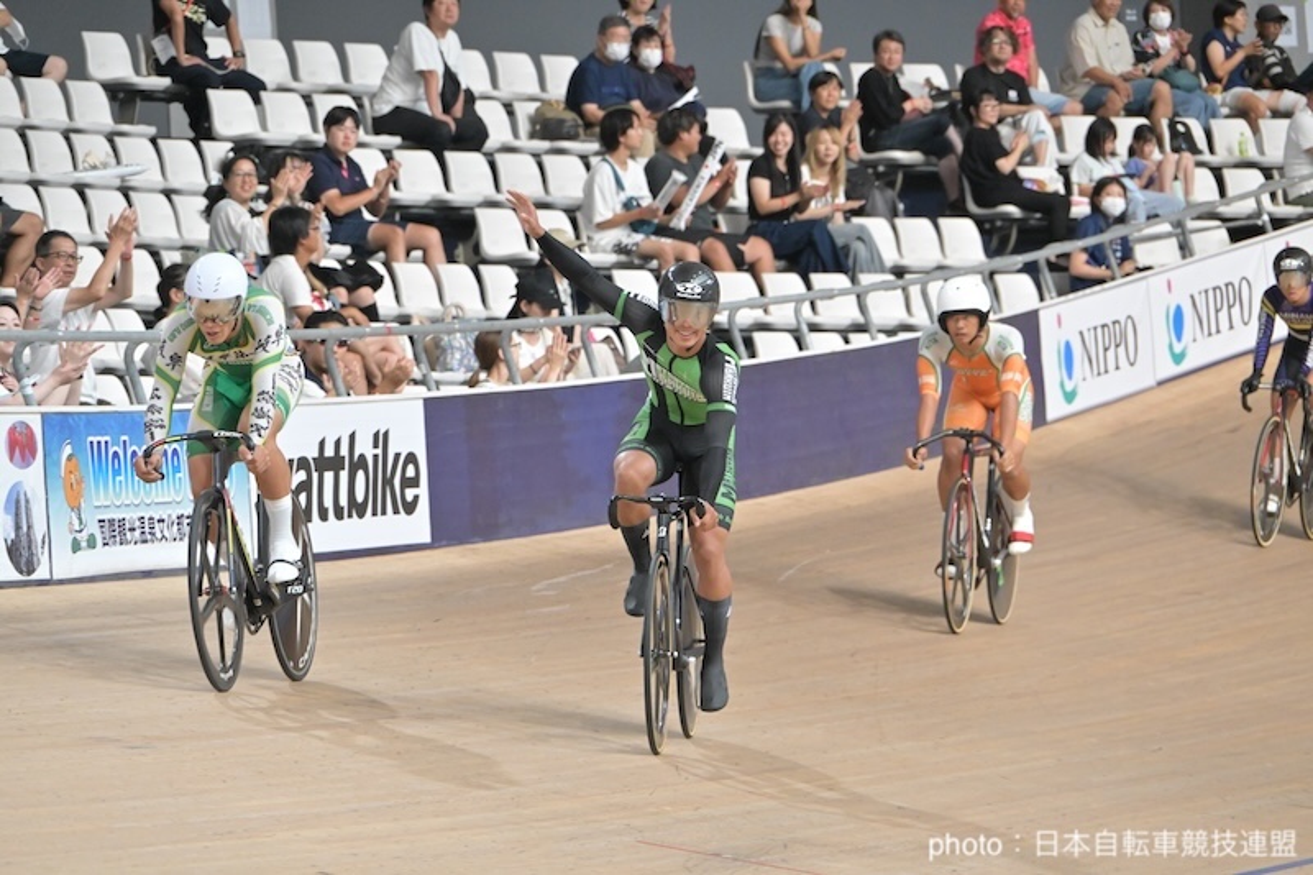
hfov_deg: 8.2
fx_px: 9116
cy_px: 438
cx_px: 656
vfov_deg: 5.5
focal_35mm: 250
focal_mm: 250
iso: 6400
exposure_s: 1/400
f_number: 8
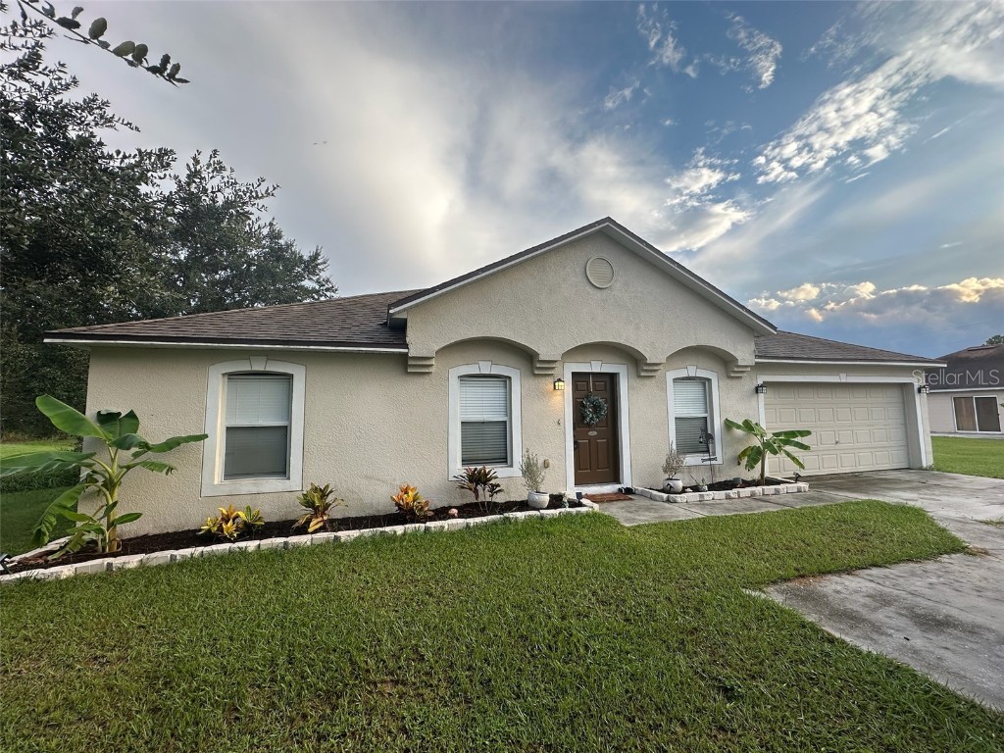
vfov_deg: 85.7
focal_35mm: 14
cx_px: 502
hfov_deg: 102.1
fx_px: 406
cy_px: 376
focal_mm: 2.22
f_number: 2.2
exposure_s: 1/315
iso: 40
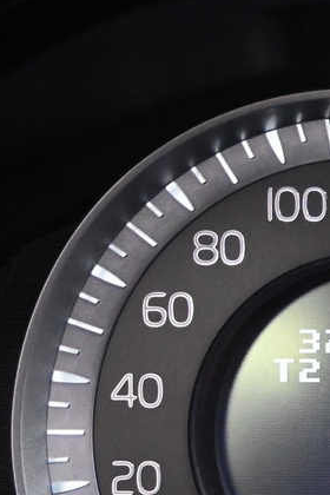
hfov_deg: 9.1
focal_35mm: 139
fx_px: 1911
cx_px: 717
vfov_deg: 14.6
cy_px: 434
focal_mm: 24
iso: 3200
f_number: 4.2
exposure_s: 1/50
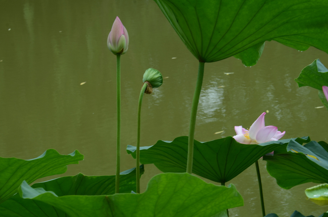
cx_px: 164
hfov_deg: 16.4
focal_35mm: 125
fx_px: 1136
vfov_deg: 10.9
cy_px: 108
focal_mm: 82
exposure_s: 1/30
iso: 100
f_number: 13
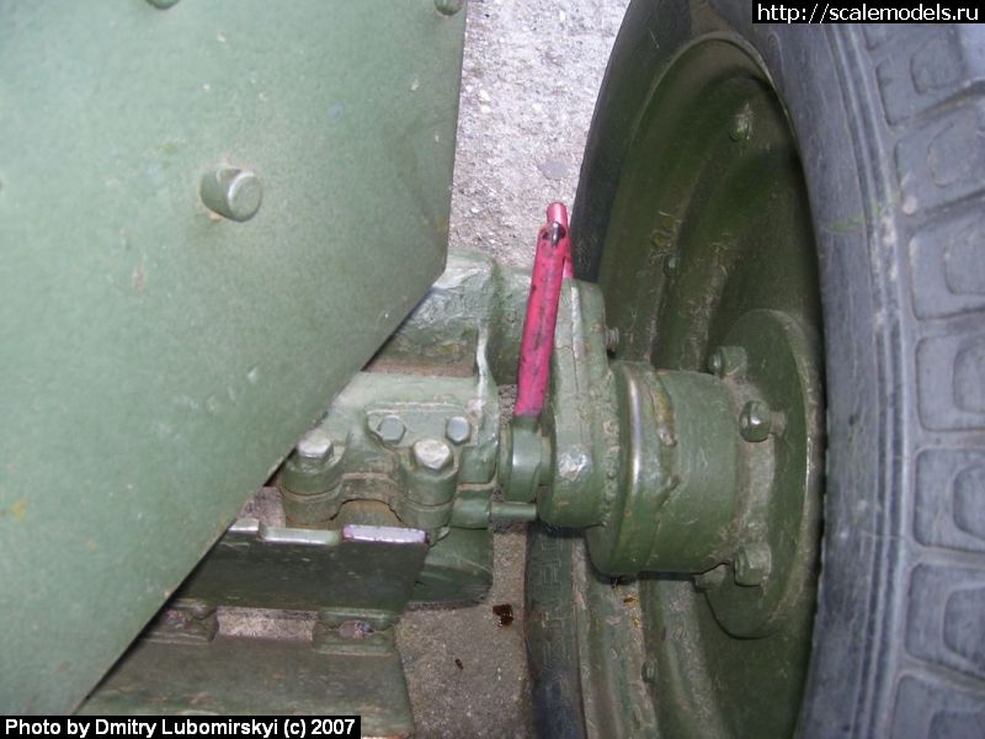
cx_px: 492
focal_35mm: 37
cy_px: 370
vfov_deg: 38.7
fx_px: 1053
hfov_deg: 50.1
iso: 80
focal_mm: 6
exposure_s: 1/60
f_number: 2.7
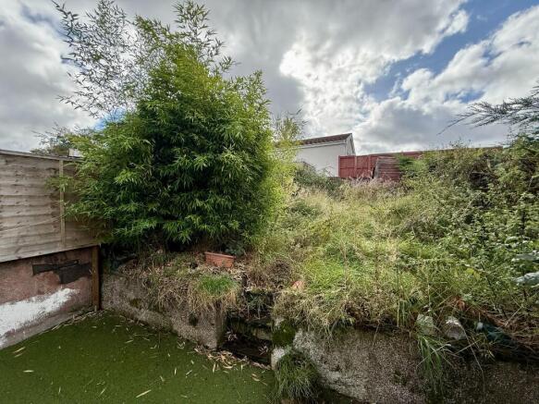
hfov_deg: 102.1
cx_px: 270
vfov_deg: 85.7
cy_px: 202
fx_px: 218
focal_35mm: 14
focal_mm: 2.22
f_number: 2.2
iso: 50
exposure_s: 1/830
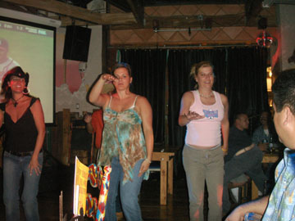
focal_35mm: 37
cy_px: 110
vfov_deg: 38.7
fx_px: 315
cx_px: 148
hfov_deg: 50.1
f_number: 3.5
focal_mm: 7.7
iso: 160
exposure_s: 1/40
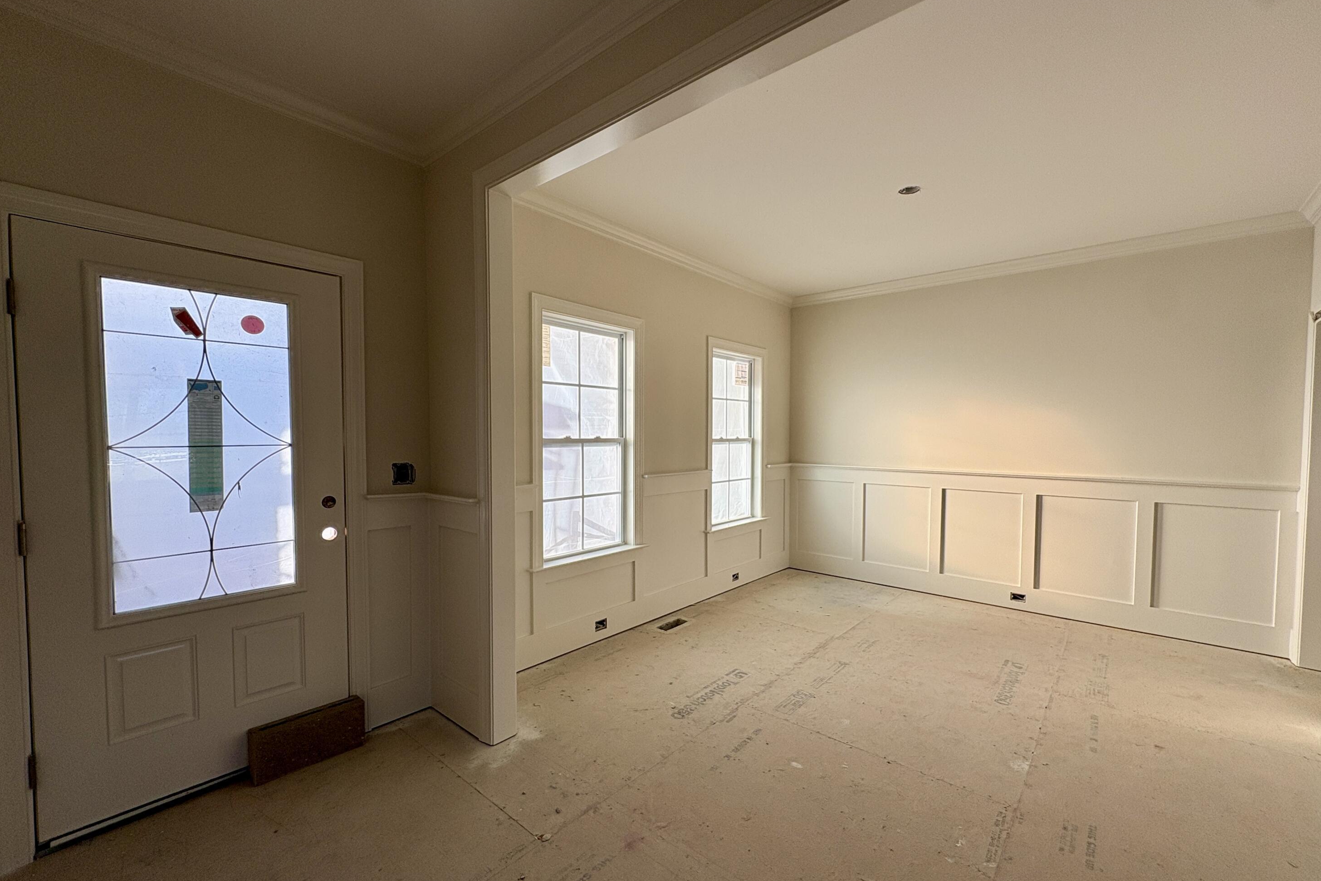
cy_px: 454
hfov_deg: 100.4
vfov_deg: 77.3
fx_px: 550
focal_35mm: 15
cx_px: 677
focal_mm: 2.22
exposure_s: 1/248
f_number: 2.2
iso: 40
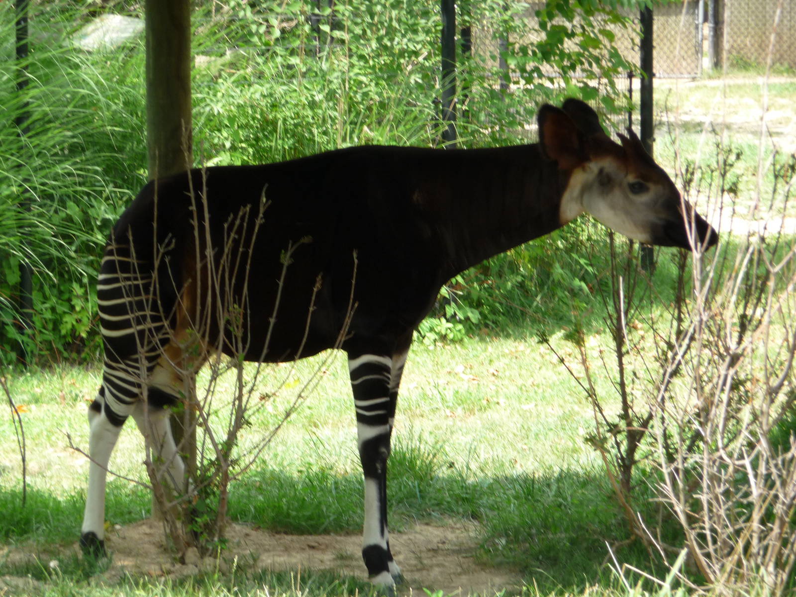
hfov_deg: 7.7
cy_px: 298
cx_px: 398
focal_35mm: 256
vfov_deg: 5.8
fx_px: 5887
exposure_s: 1/100
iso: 125
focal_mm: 44
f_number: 4.9
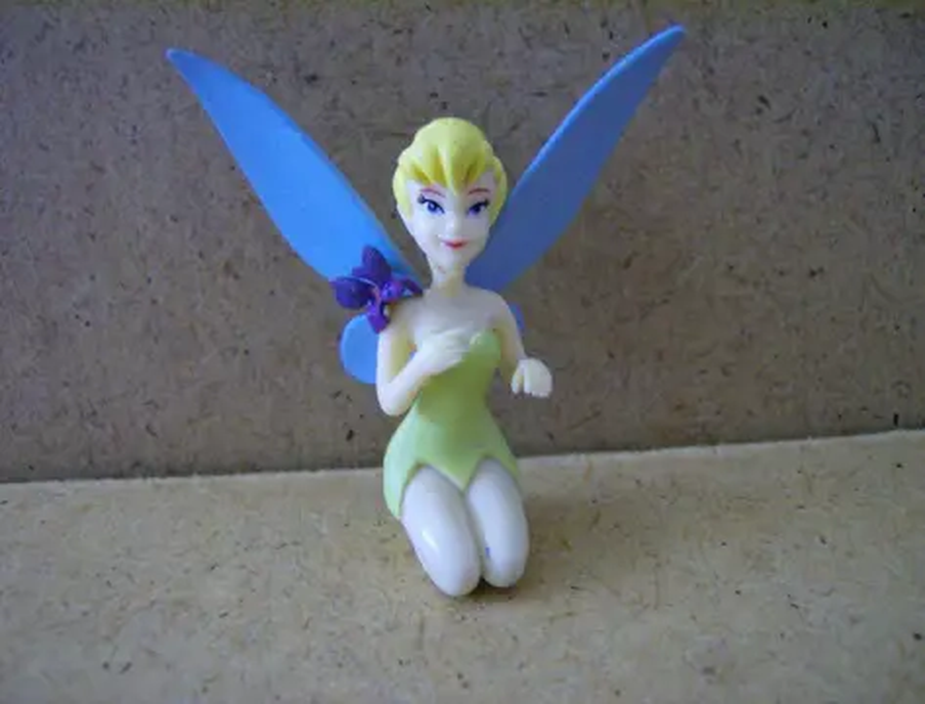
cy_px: 352
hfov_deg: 51.1
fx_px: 967
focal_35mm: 36
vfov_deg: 40.0
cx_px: 462
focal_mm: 6
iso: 200
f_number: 2.8
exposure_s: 1/36
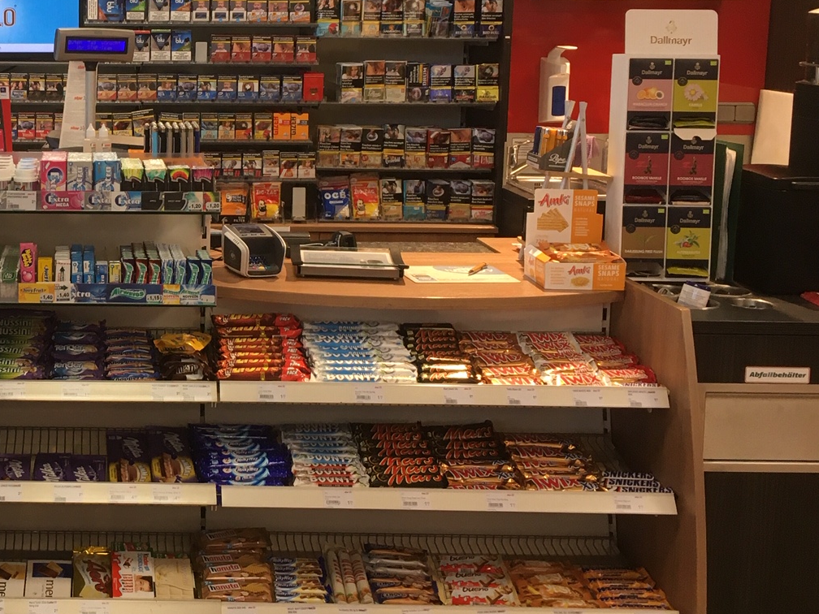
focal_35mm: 58
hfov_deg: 31.5
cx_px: 63
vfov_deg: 25.0
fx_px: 1372
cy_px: 173
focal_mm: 4.15
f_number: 2.2
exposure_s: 1/33
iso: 32
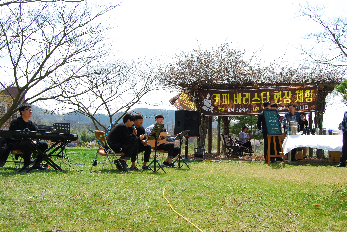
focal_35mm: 42
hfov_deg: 46.3
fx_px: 405
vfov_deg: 32.0
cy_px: 116
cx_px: 174
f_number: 11
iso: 320
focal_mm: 28
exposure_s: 1/250
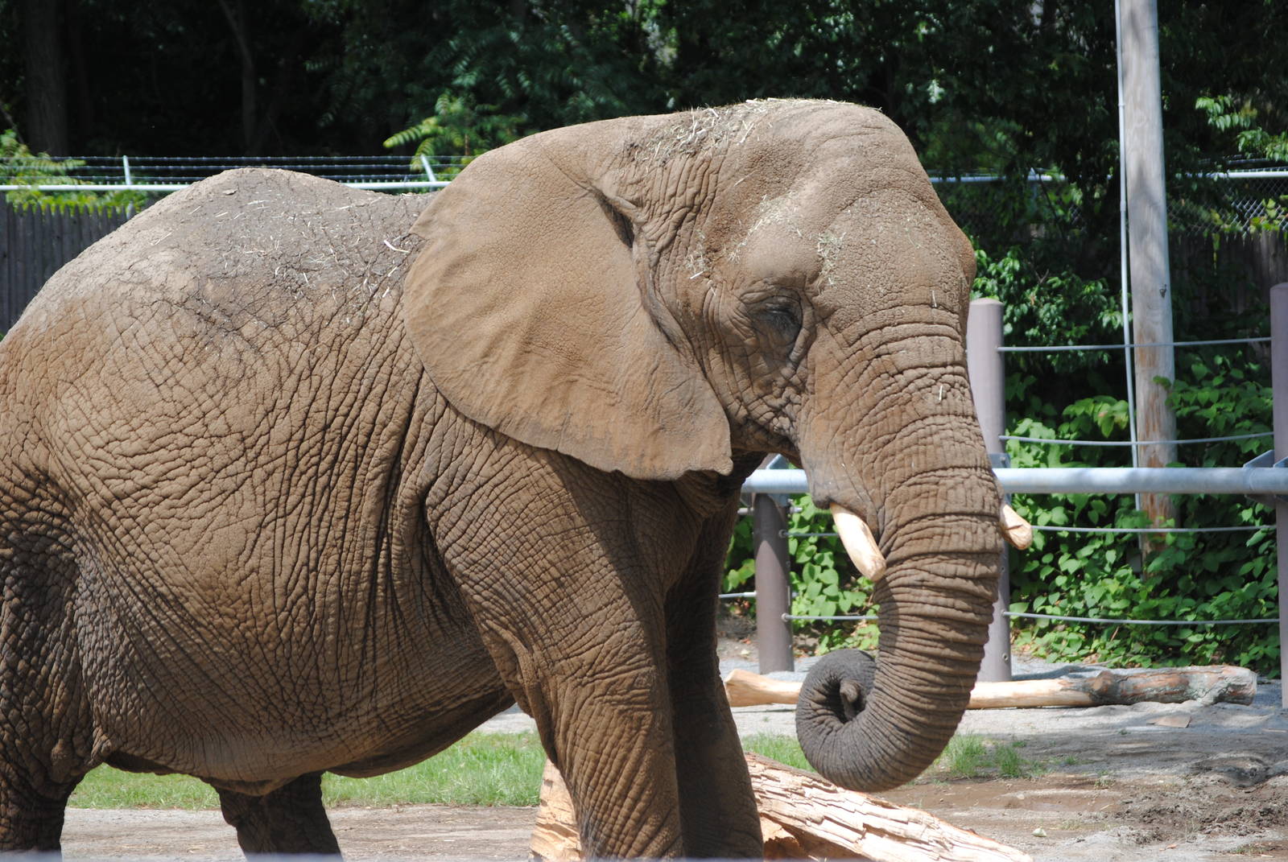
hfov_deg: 13.9
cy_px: 431
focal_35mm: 147
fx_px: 5266
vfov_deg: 9.4
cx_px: 644
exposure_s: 1/500
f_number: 5.6
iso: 180
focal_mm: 98
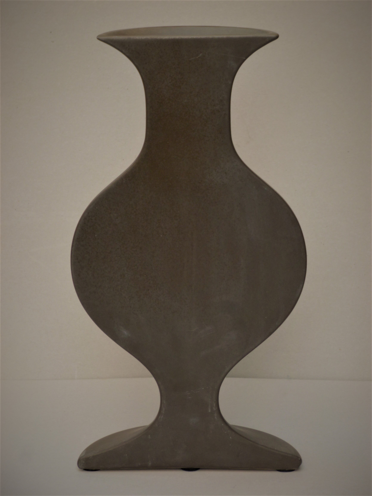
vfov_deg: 16.0
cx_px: 186
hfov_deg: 12.0
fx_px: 1762
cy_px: 248
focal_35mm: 123
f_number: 5.7
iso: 100
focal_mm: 22.1
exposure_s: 1/25
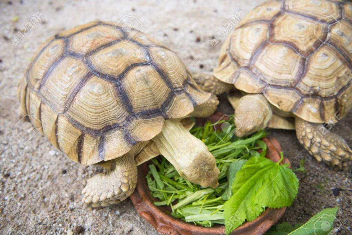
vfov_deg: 38.9
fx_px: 332
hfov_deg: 55.8
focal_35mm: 34
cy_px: 118
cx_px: 176
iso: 100
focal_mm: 34
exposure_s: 1/200
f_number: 3.5
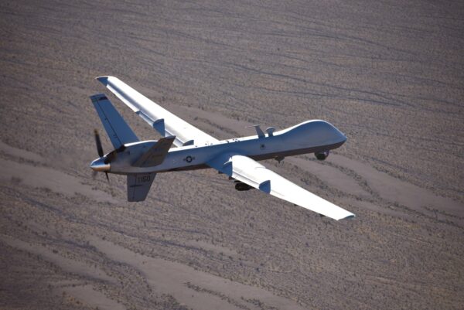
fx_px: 2515
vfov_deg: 7.1
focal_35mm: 195
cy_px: 155
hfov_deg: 10.5
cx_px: 232
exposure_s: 1/800
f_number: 14
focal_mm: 195
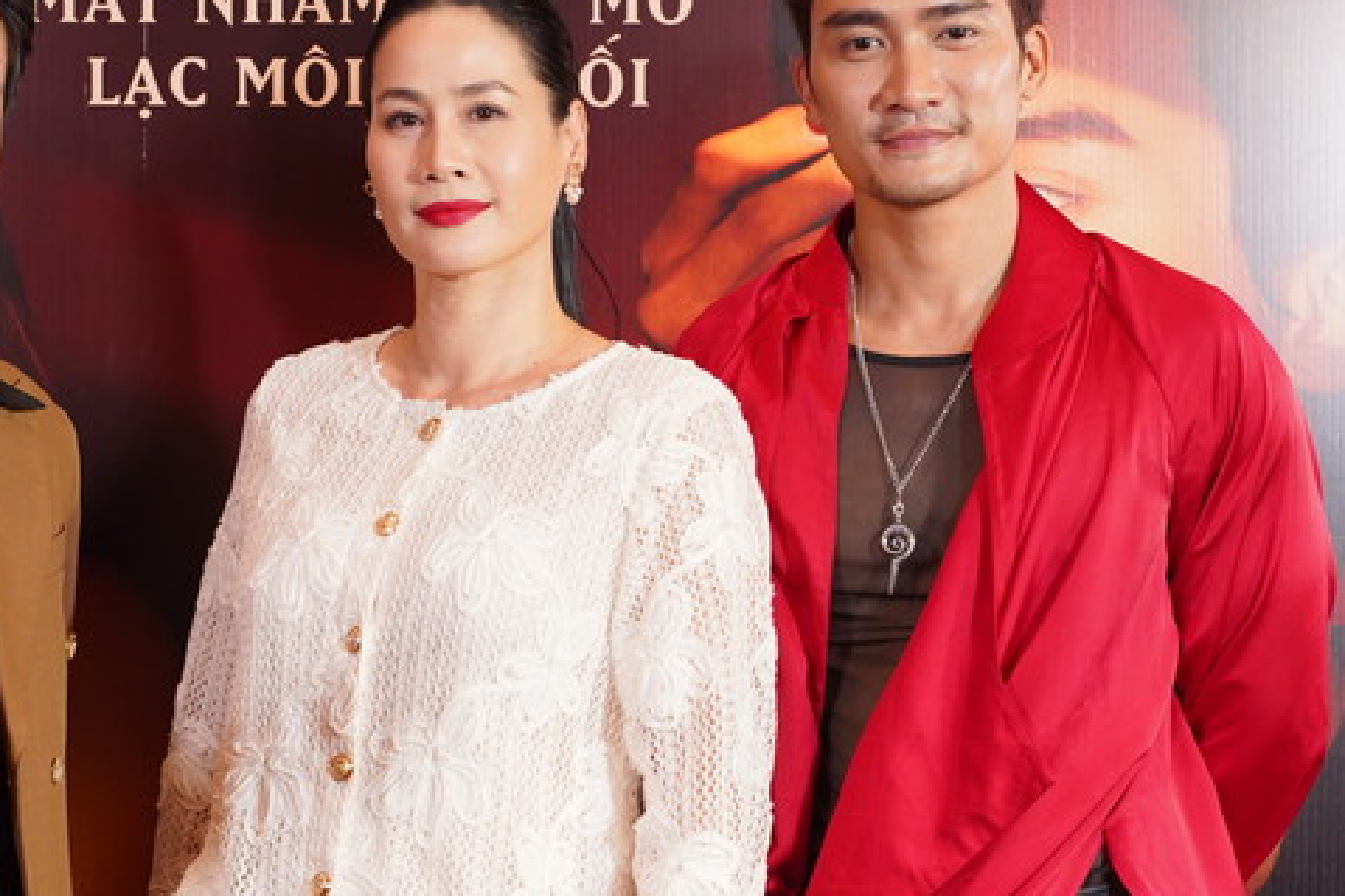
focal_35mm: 98
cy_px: 559
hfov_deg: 20.7
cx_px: 397
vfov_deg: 13.9
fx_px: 3660
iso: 1000
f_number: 4
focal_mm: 47
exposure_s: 1/160
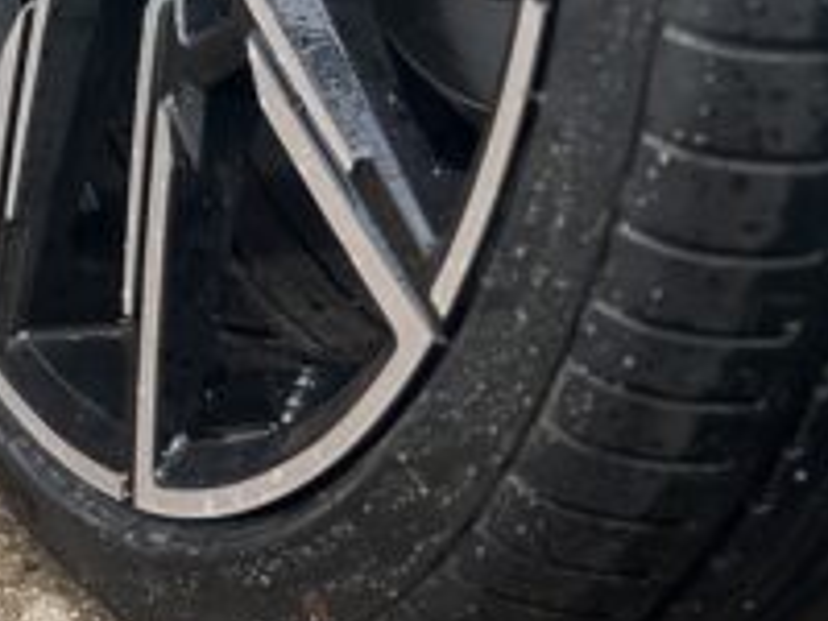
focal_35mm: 192
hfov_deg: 9.9
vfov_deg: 7.5
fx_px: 4593
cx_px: -530
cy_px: -431
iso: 80
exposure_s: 1/1085
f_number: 1.78
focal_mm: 6.86
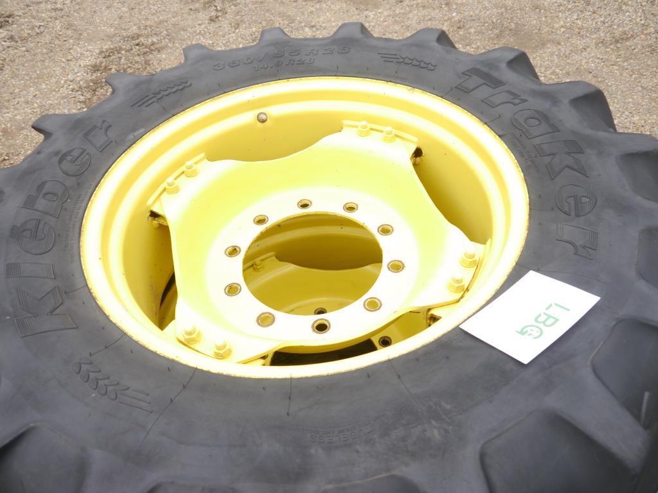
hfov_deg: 63.4
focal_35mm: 28
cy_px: 246
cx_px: 329
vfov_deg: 49.7
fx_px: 532
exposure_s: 1/160
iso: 160
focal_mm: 14
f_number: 4
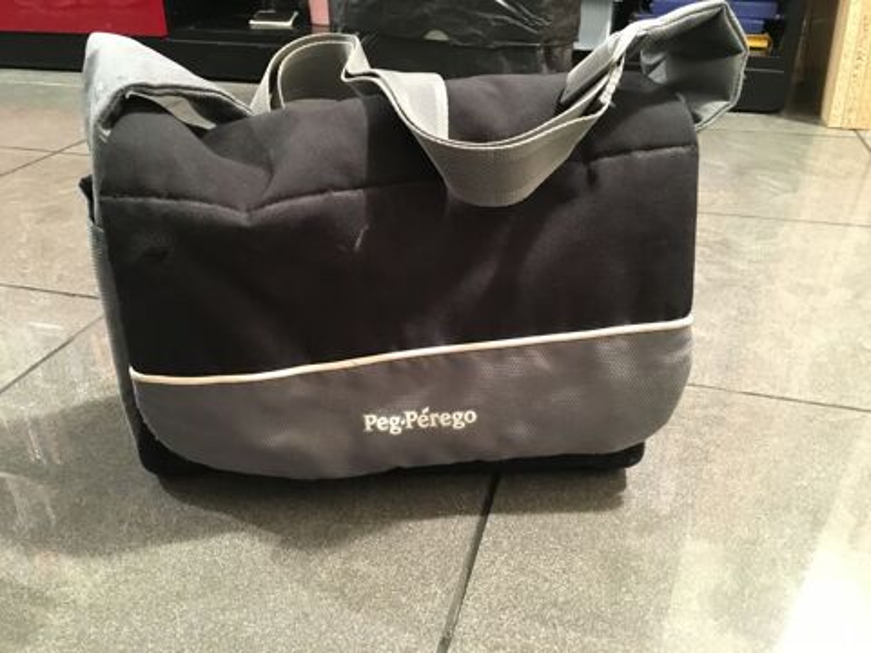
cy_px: 326
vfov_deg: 48.2
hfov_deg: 61.7
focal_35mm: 29
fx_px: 730
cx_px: 436
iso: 250
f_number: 2.2
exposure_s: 1/17
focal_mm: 4.15
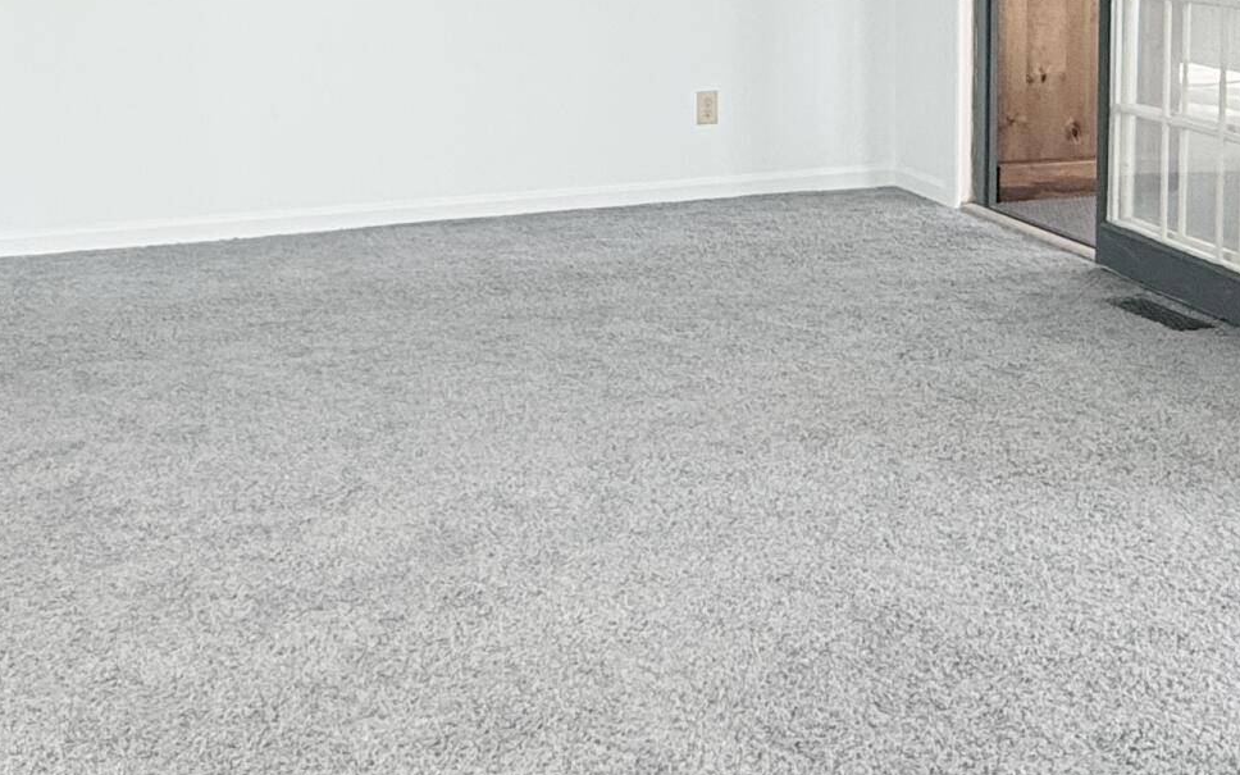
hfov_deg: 43.5
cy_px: 59
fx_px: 1555
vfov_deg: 26.9
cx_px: 583
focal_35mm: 46
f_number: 2.2
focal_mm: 2.22
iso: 160
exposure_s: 1/120
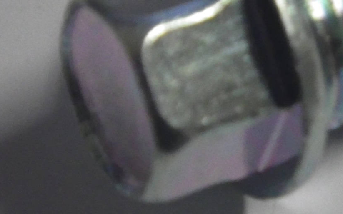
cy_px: 37
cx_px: 272
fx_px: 2215
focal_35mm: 237
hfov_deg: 8.8
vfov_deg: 5.5
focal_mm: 20.6
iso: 800
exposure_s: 1/80
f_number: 5.2
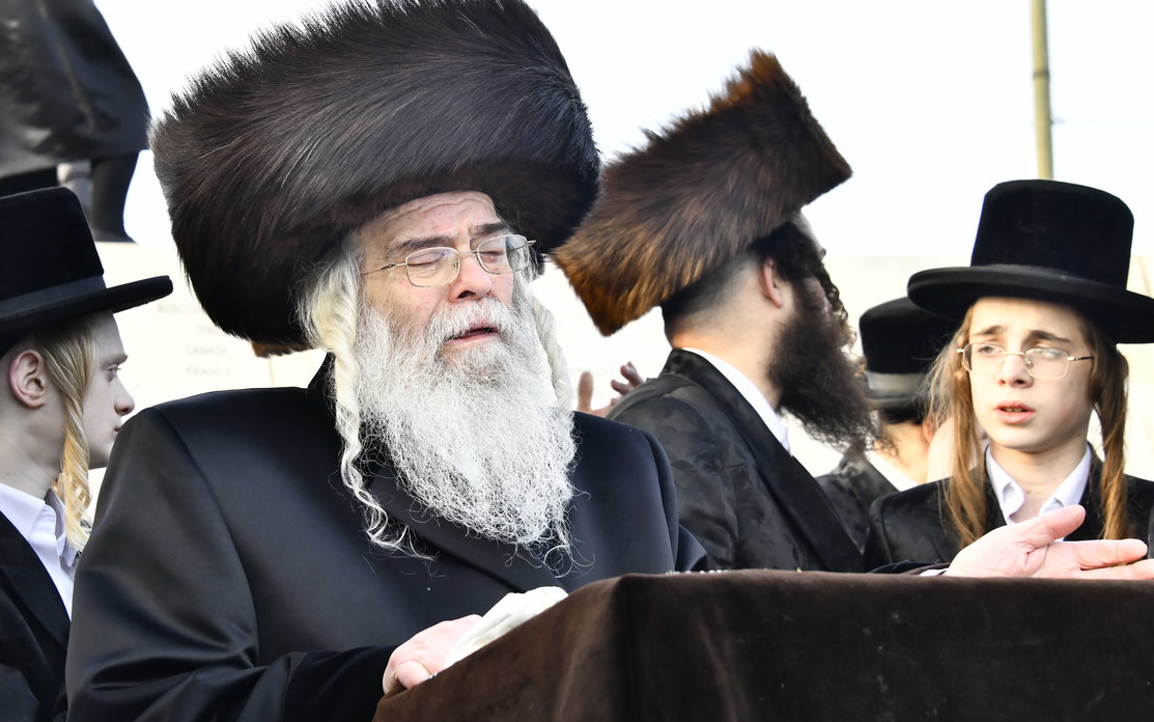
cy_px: 322
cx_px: 479
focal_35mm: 100
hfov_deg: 20.8
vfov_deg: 13.1
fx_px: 3146
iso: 1000
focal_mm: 78
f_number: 7.1
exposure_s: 1/250
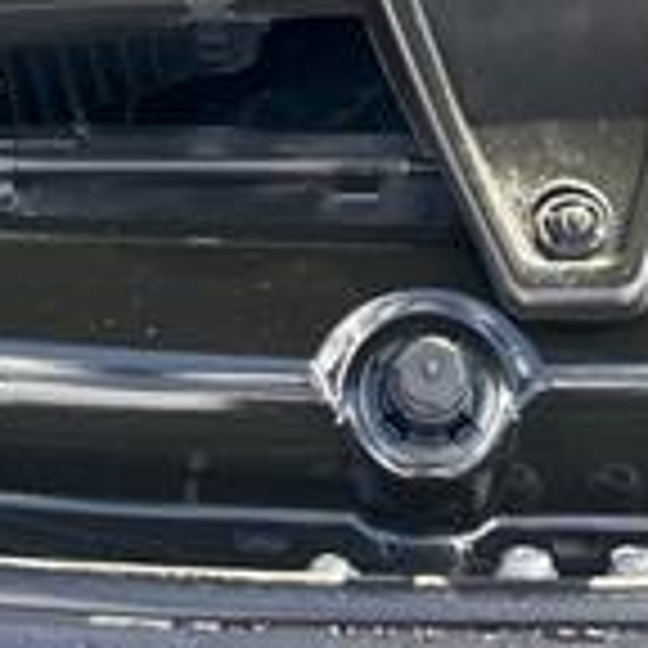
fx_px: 2160
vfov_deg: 15.5
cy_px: -364
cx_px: 414
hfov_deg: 17.0
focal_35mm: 102
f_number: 1.5
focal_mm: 5.7
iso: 50
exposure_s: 1/246
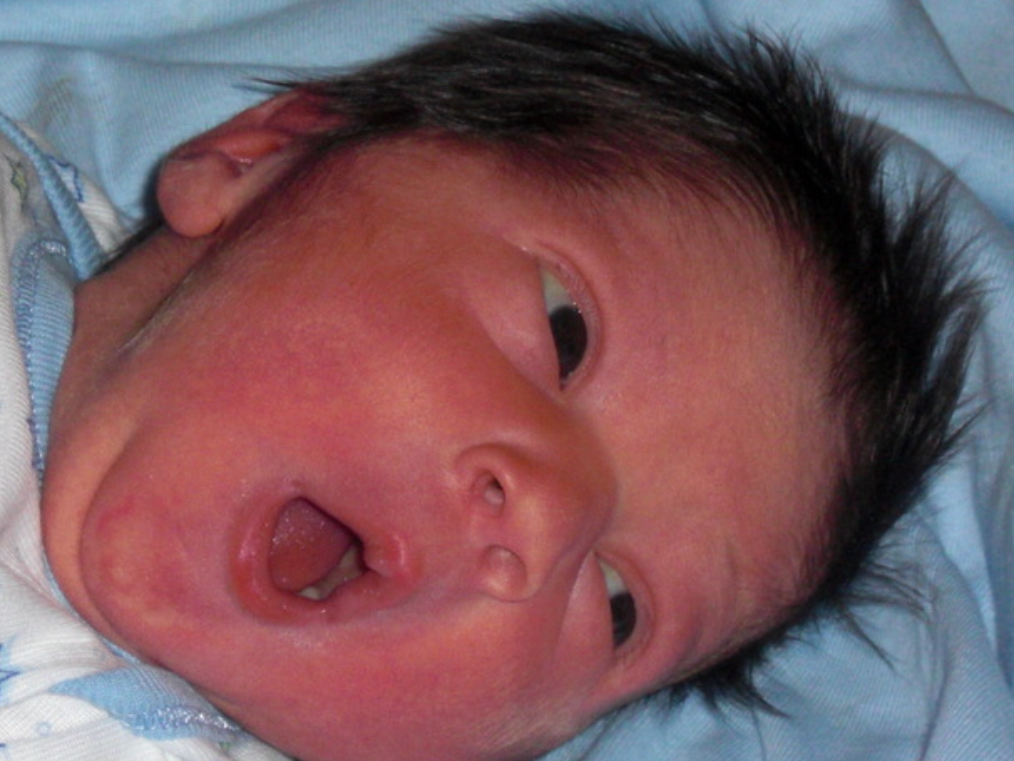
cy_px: 390
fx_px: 3341
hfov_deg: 17.3
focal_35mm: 114
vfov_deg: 13.0
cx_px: 494
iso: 200
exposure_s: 1/60
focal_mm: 18.9
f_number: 5.3
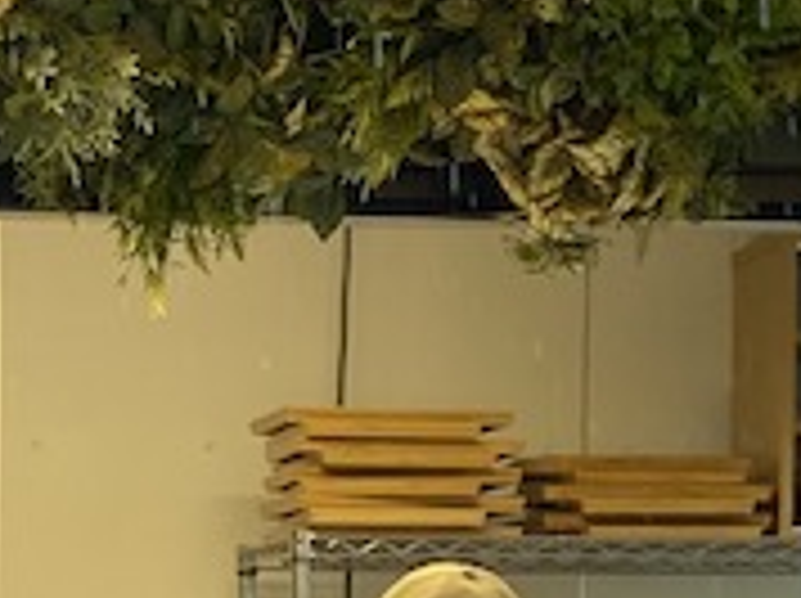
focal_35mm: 151
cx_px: 86
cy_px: 922
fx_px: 3489
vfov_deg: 9.5
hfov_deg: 13.0
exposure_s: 1/121
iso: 40
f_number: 1.8
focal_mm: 4.25
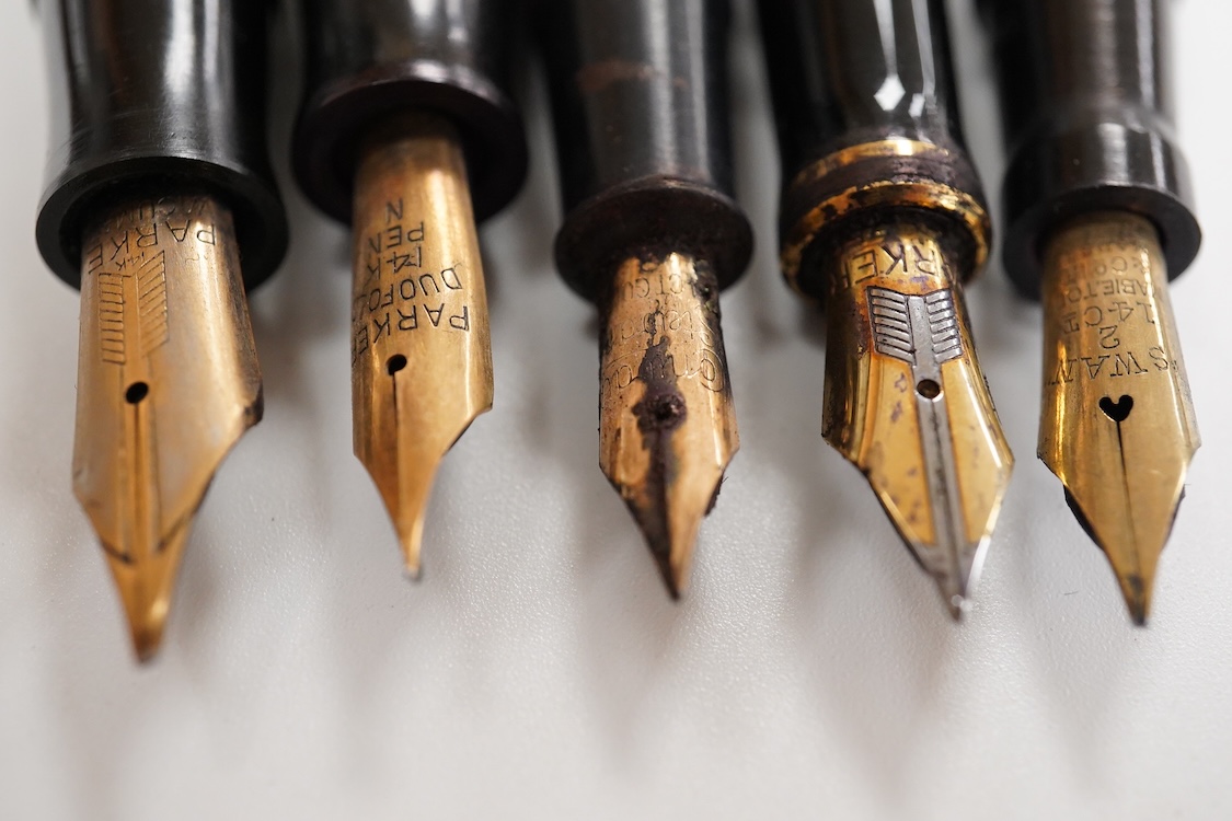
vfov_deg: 29.9
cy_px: 410
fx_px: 1540
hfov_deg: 43.6
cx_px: 616
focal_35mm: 45
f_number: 10
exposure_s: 1/100
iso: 2500
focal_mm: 30
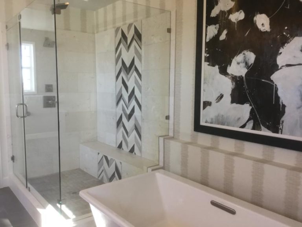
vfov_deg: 45.4
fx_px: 270
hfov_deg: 58.4
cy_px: 114
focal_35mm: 31
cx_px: 151
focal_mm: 3.3
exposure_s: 1/30
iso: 32
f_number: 2.4
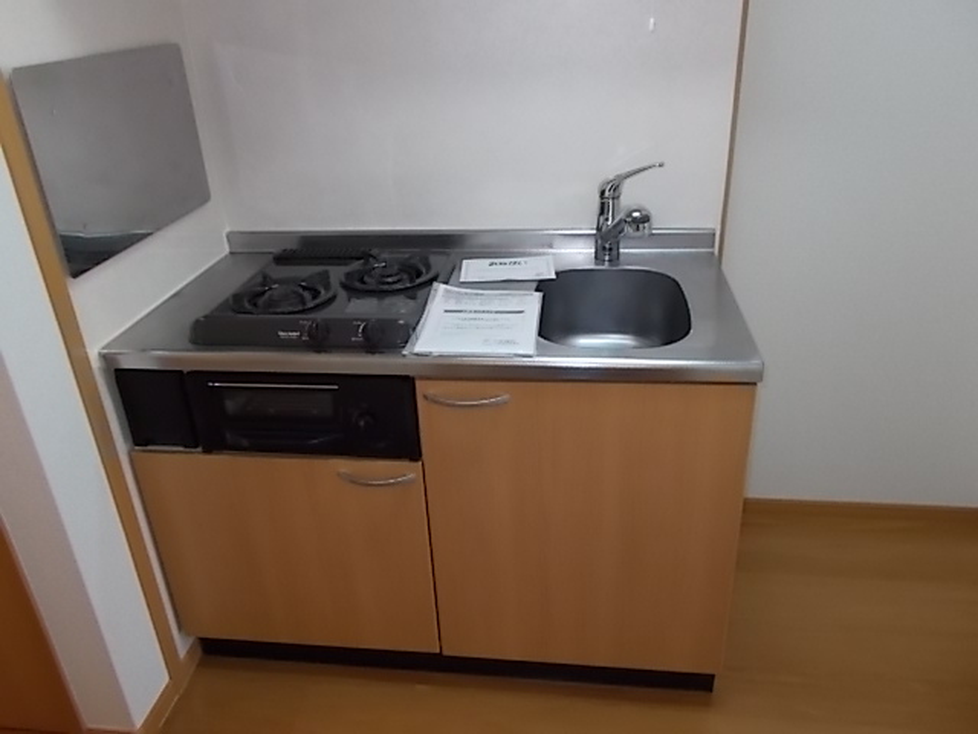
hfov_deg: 67.3
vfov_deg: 53.1
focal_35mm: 26
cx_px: 489
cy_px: 367
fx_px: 735
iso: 200
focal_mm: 4.6
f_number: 3.2
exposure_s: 1/25
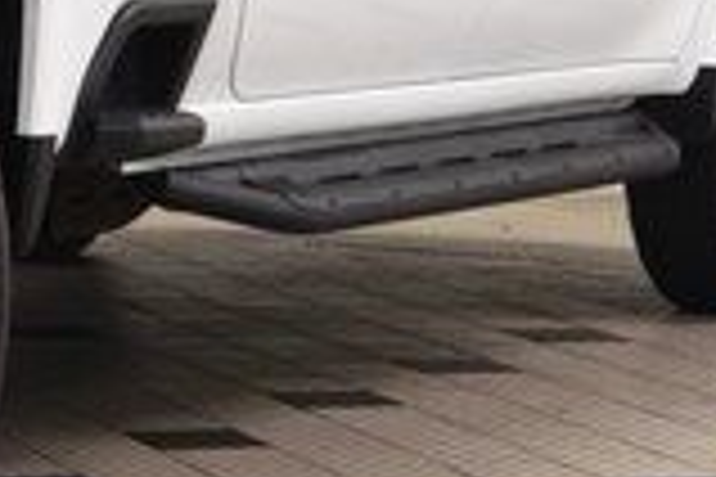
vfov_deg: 6.2
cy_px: -223
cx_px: -446
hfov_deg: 9.1
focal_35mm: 218
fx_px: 4335
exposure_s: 1/60
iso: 1600
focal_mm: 36
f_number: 8
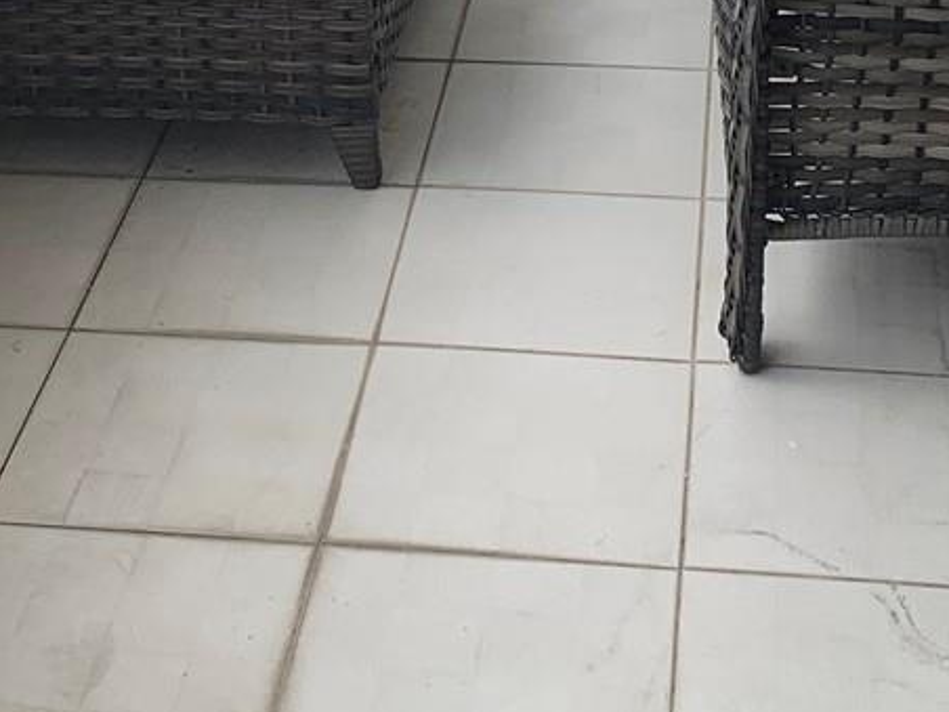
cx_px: 298
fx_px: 2522
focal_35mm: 92
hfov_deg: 21.2
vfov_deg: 15.2
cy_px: -265
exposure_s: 1/1266
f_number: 1.8
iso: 25
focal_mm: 4.25
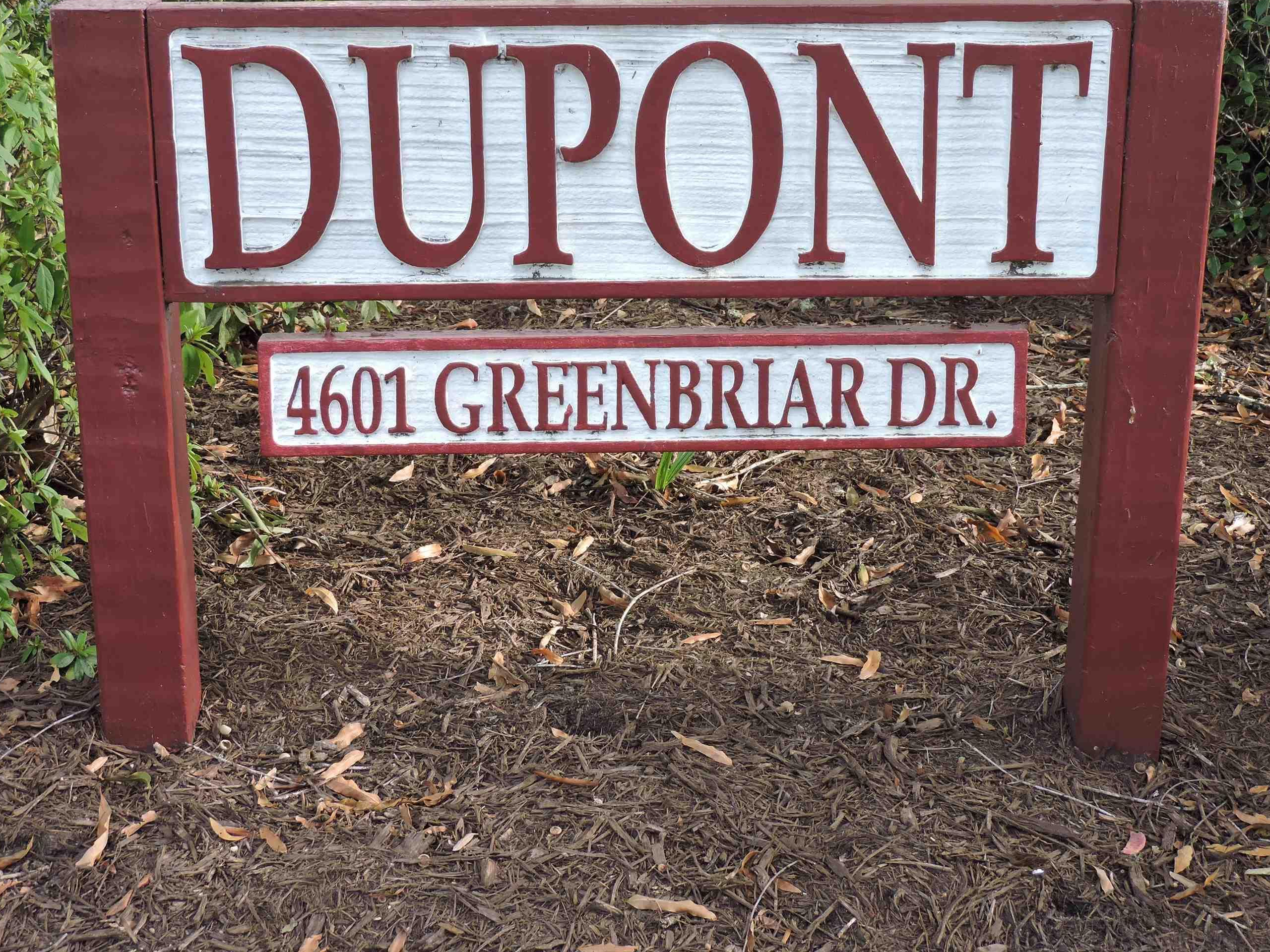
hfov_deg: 32.2
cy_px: 413
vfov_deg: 24.4
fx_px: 2201
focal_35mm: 60
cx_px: 639
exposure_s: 1/50
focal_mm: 8.9
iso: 110
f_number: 3.6
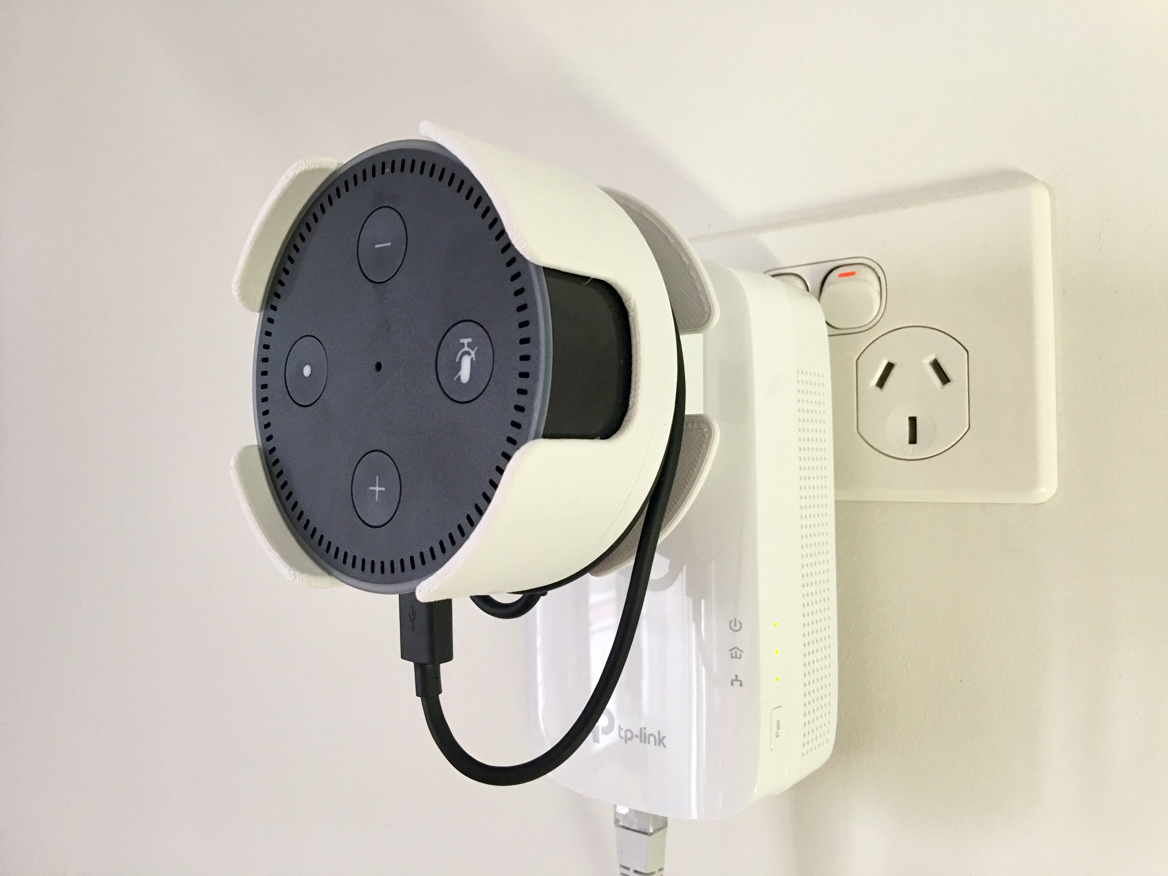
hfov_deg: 61.7
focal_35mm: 29
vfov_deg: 48.2
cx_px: 584
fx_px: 979
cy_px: 438
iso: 80
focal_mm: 4.15
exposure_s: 1/17
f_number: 2.2
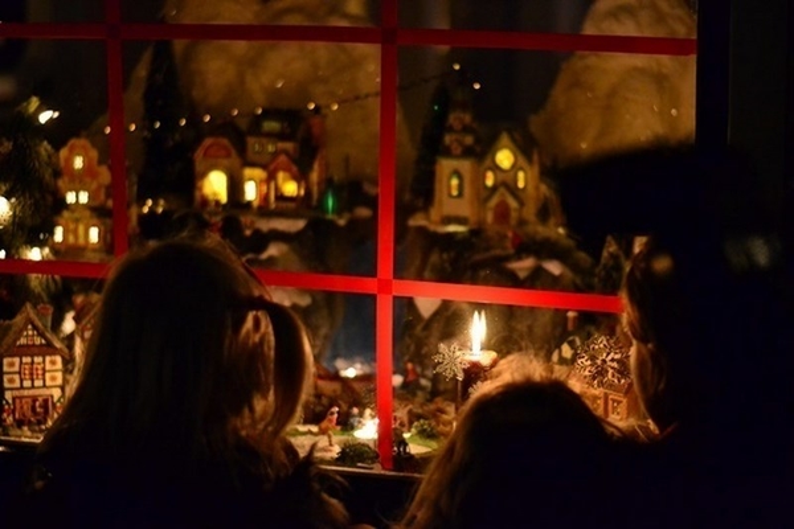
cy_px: 264
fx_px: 1654
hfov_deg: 27.0
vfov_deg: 18.2
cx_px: 397
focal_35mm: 75
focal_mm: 50
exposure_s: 1/80
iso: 3200
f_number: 1.8
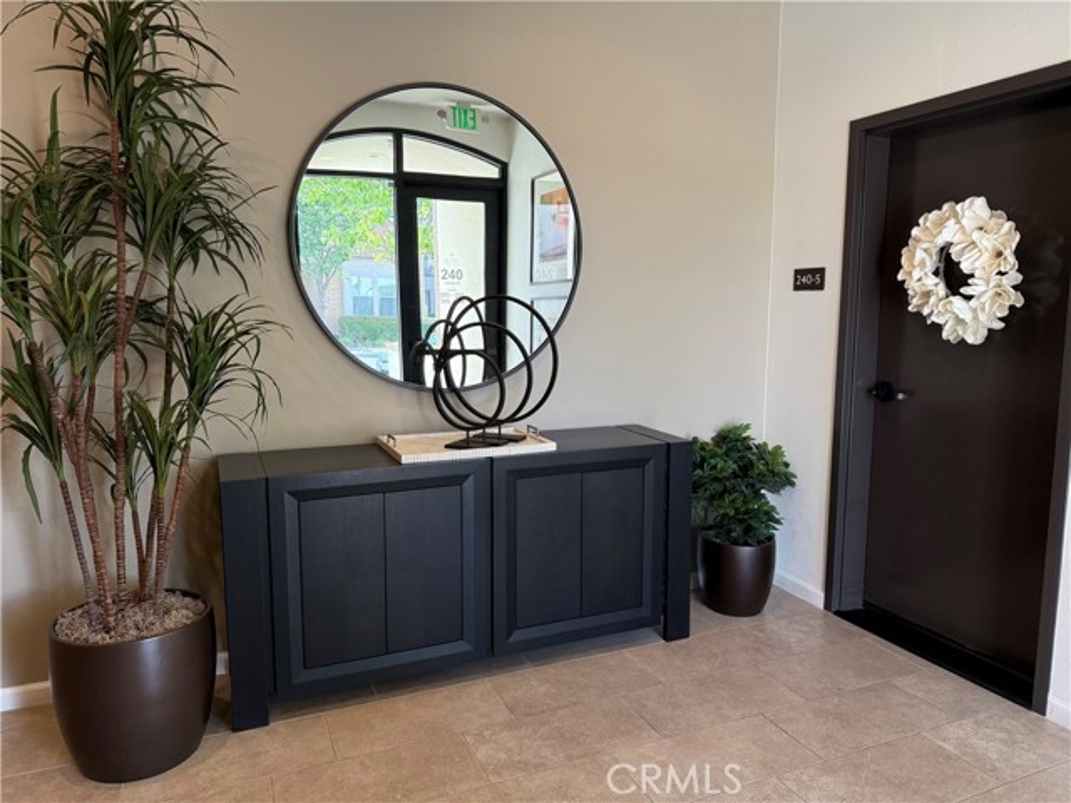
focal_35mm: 24
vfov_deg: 56.8
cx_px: 536
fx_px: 743
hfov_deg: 71.6
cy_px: 402
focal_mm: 6.76
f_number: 1.78
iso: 160
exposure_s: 1/188
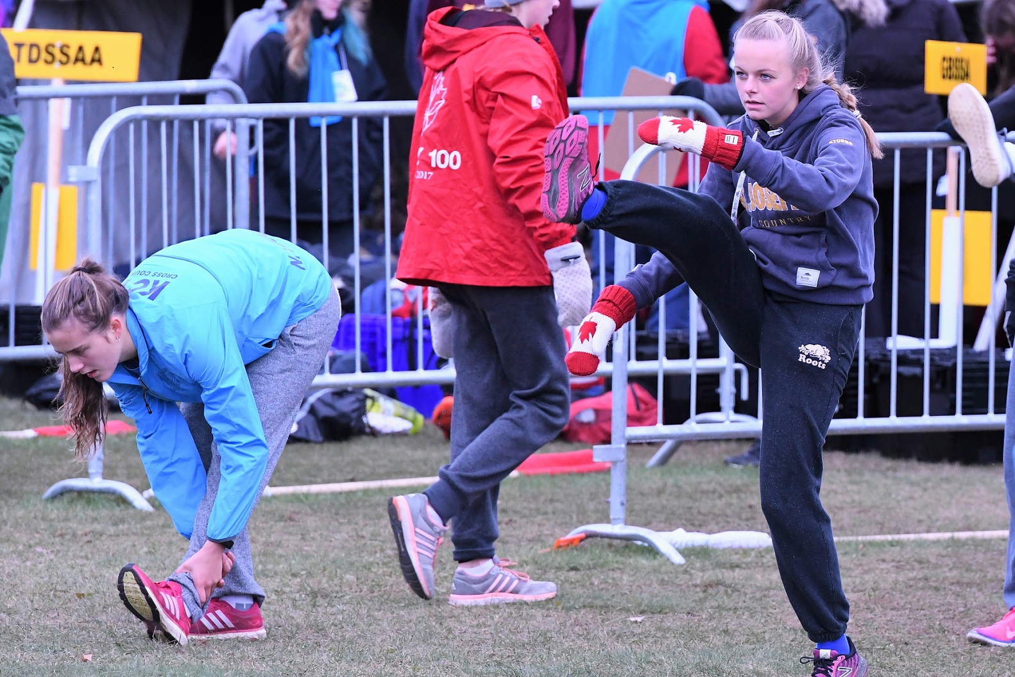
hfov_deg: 6.9
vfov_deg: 4.6
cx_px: 508
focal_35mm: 300
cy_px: 338
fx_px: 8458
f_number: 5
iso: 2000
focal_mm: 200
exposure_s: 1/1000
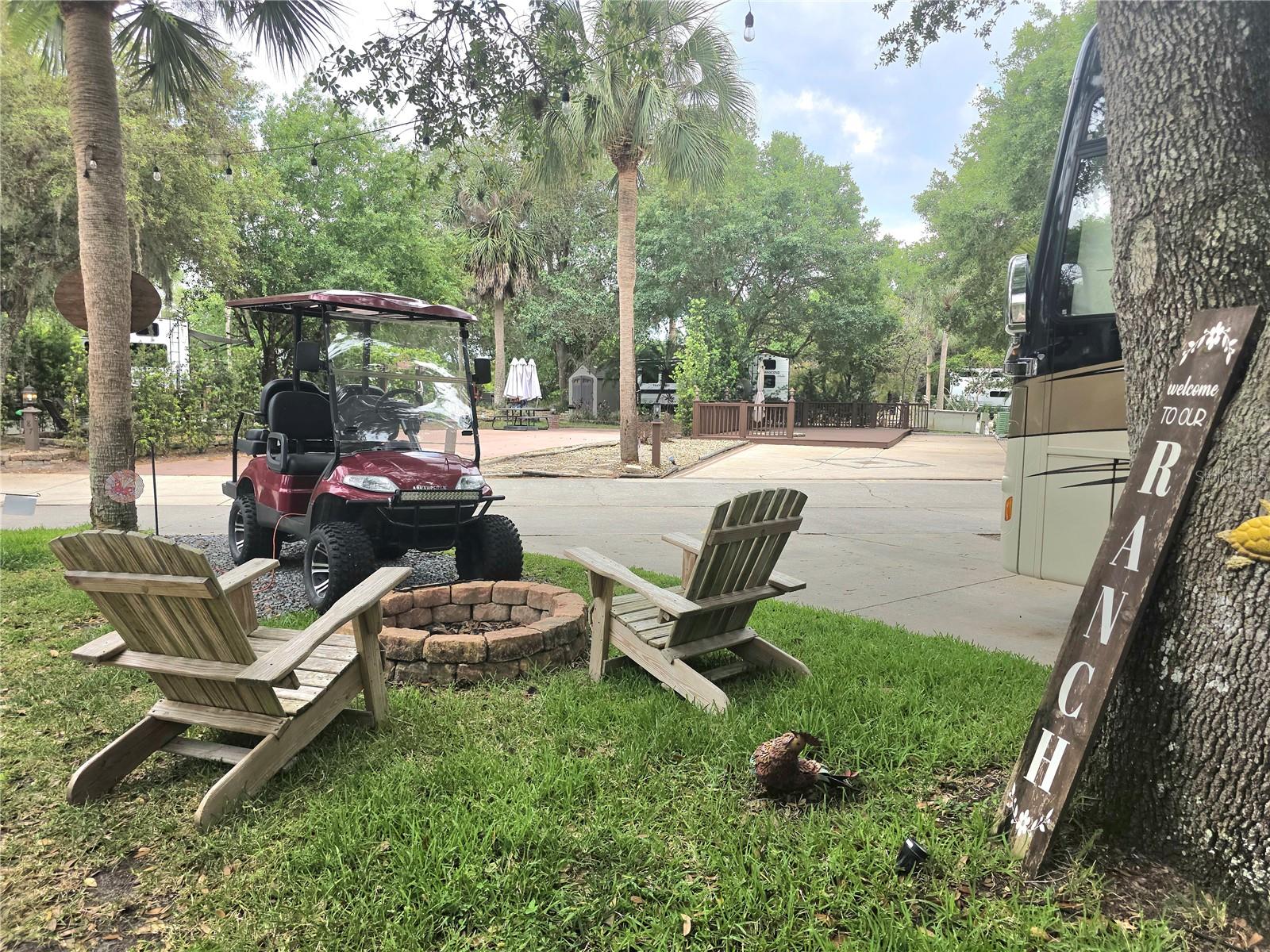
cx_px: 635
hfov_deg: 73.9
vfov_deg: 58.9
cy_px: 476
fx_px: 844
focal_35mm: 23
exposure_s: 1/294
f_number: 1.7
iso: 12
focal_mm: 6.3
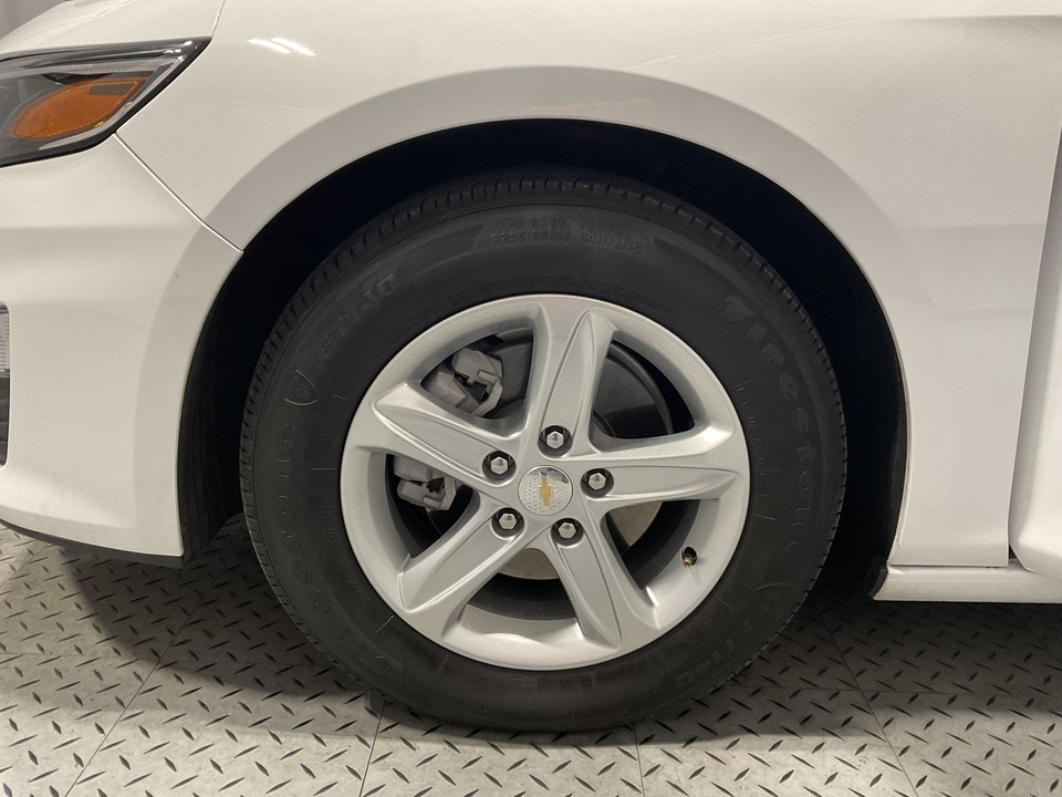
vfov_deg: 48.2
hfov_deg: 61.7
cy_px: 398
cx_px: 531
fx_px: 890
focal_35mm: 29
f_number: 1.8
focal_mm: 3
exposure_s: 1/60
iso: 100
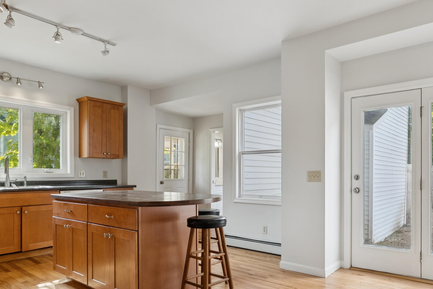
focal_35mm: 26
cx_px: 254
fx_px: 313
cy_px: 179
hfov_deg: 68.8
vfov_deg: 49.2
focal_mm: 16
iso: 320
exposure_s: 1/100
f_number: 7.1
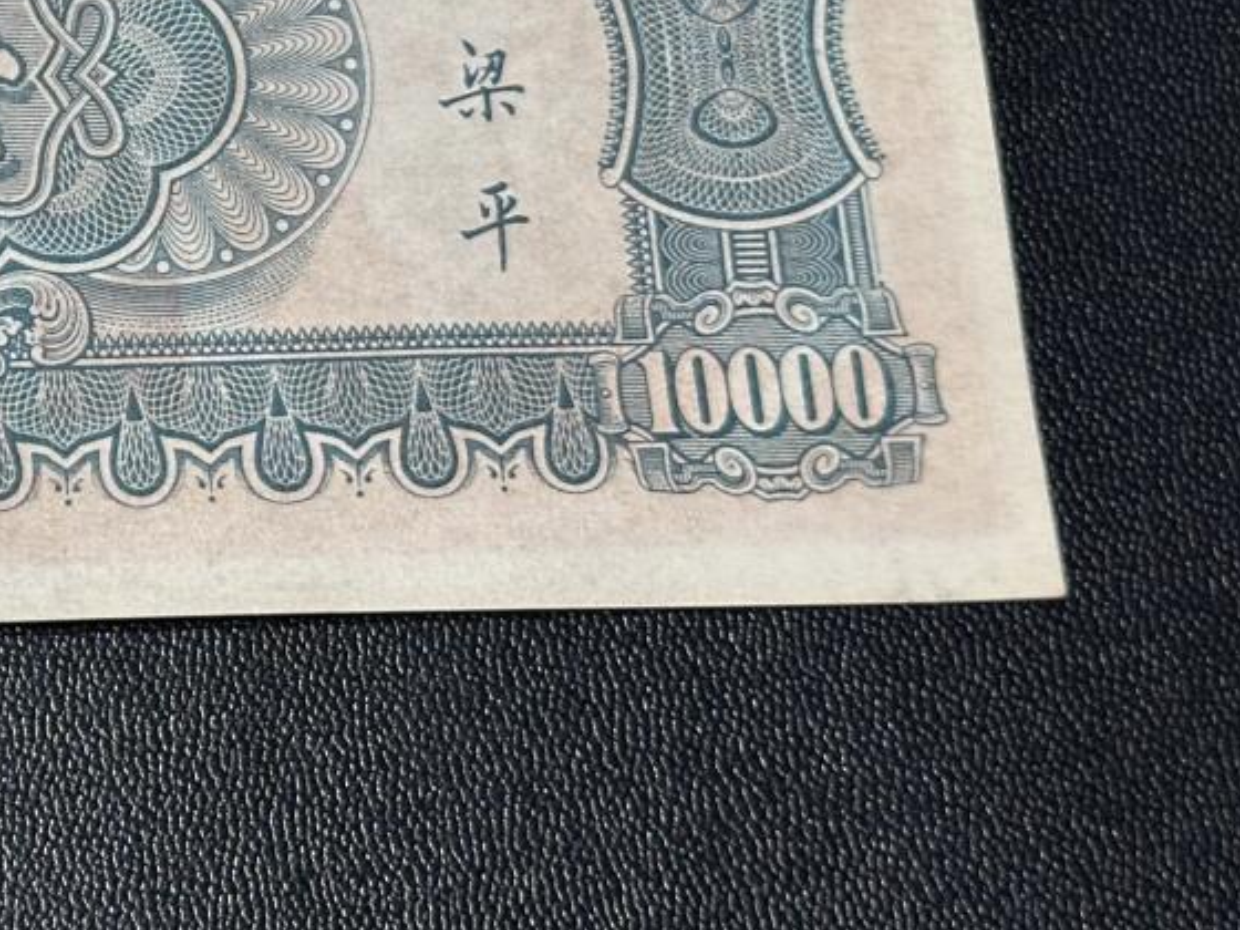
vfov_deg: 12.2
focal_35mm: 120
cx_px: -208
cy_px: -27
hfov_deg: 15.8
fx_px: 4299
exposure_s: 1/50
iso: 125
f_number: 1.78
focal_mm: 6.86
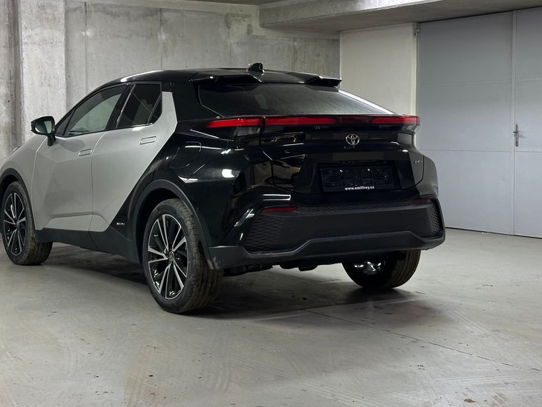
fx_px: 1018
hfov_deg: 29.8
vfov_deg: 22.6
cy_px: 182
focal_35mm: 65
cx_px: 245
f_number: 1.78
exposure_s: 1/33
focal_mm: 6.86
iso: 200
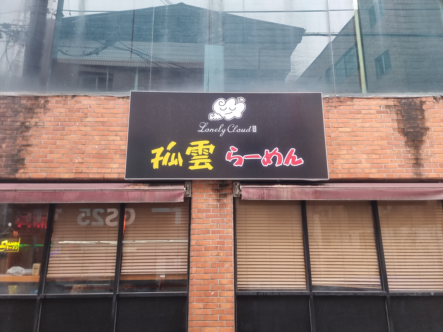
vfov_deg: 56.8
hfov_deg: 71.6
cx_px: 222
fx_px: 307
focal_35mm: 24
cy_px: 166
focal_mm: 6.7
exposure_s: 1/120
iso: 80
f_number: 1.8
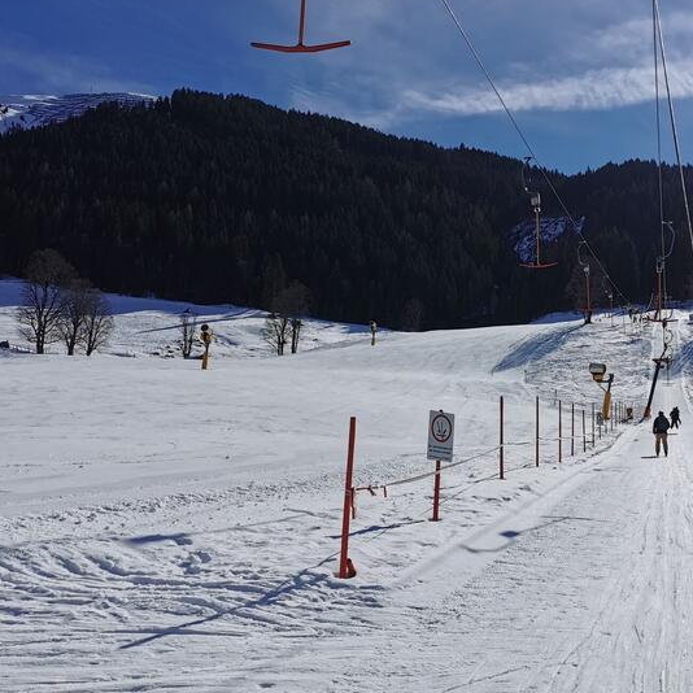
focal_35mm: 46
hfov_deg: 36.4
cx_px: 458
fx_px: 1042
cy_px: 302
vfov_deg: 36.7
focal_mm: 5.58
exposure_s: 1/16129
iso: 50
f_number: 1.8
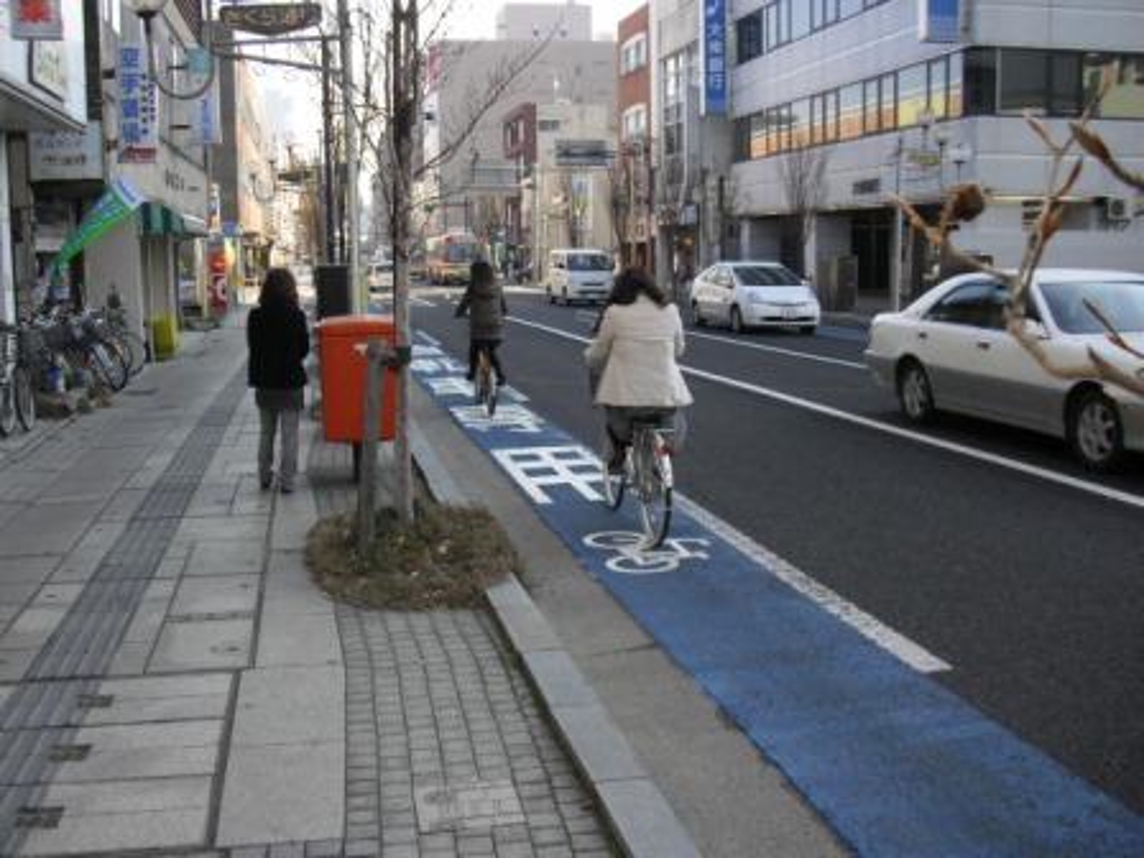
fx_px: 1256
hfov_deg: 49.0
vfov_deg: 37.7
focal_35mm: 38
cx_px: 572
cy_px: 429
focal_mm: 6.2
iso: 100
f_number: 2.8
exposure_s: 1/400
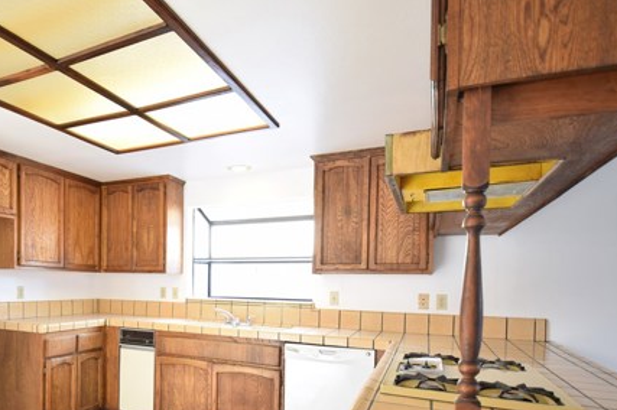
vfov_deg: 50.1
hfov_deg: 68.7
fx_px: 424
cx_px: 176
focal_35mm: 25
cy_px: 295
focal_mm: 11
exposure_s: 1/15
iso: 320
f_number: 3.5
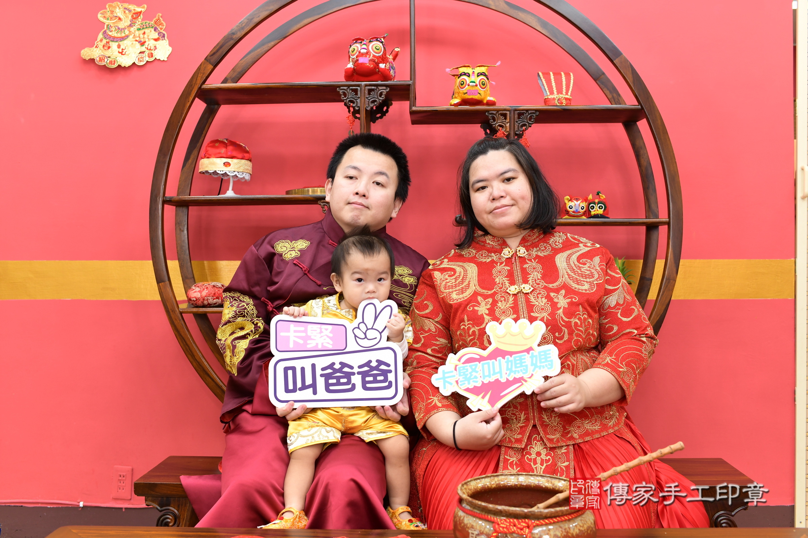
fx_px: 785
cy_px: 269
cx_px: 404
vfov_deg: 37.9
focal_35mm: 35
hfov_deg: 54.4
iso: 800
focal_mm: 35
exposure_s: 1/200
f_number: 4.5
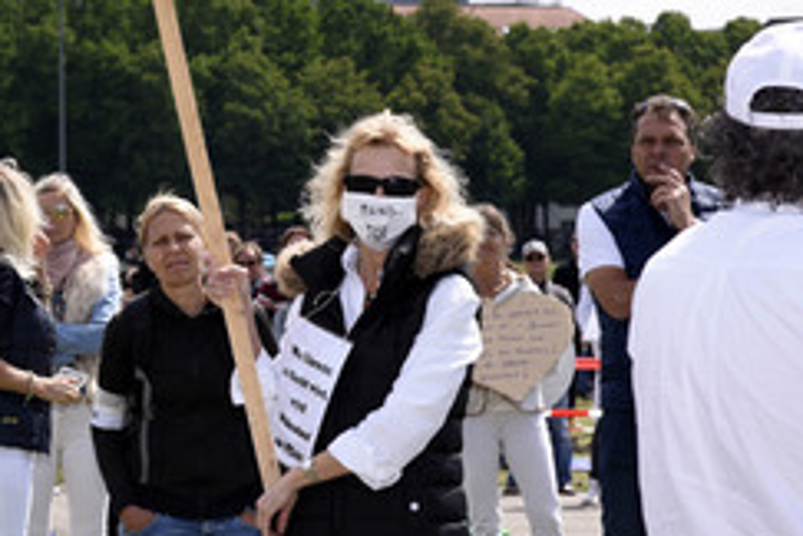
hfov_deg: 10.0
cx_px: 97
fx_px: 4550
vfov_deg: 6.7
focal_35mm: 204
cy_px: 99
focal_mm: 110
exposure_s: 1/160
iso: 160
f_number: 11
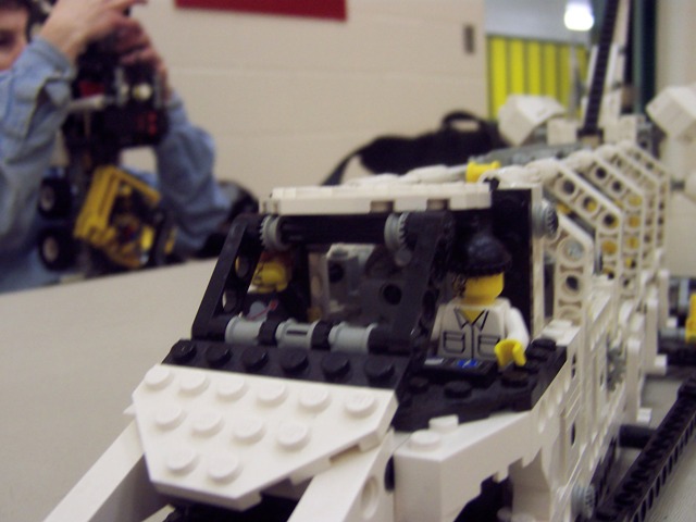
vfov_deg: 39.7
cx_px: 348
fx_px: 724
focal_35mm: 36
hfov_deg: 51.4
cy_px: 261
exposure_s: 1/15
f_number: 2.8
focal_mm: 5.6
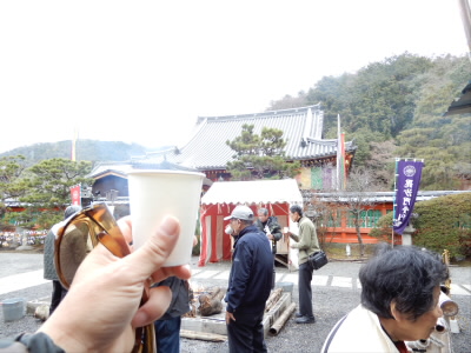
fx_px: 327
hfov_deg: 71.6
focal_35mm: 24
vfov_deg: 56.8
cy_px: 176
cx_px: 236
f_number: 3.4
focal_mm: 4.3
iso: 80
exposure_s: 1/50
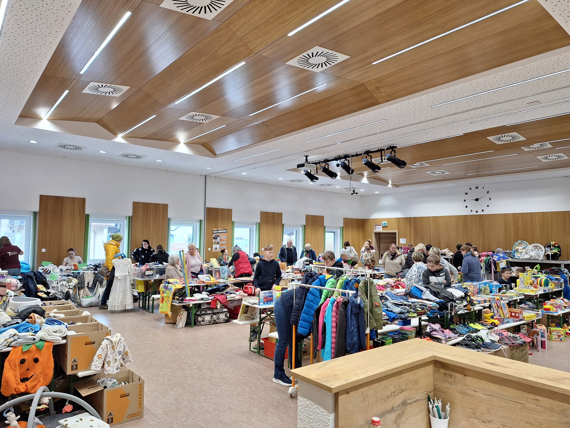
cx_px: 285
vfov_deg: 58.9
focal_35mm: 23
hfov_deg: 73.9
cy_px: 214
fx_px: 379
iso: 125
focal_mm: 5.54
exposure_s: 1/50
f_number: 1.8
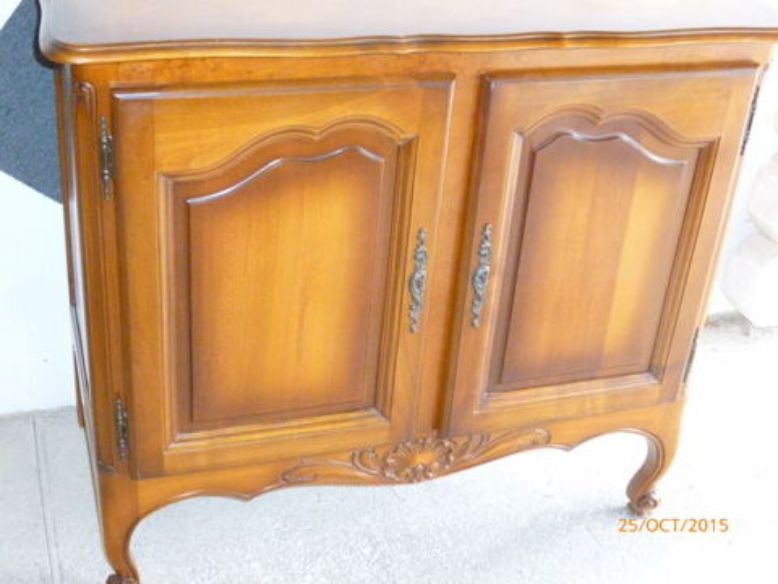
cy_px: 292
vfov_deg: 30.3
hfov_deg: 39.7
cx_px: 389
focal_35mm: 48
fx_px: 1079
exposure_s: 1/60
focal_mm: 8.6
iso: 1000
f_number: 4
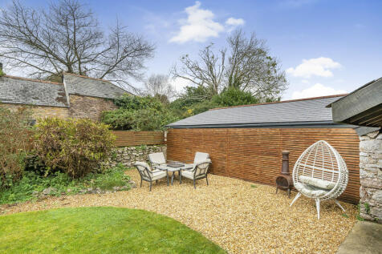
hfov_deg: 90.0
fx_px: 191
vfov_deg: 67.3
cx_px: 191
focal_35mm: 18
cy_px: 127
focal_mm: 12
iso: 400
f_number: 8
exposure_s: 1/80
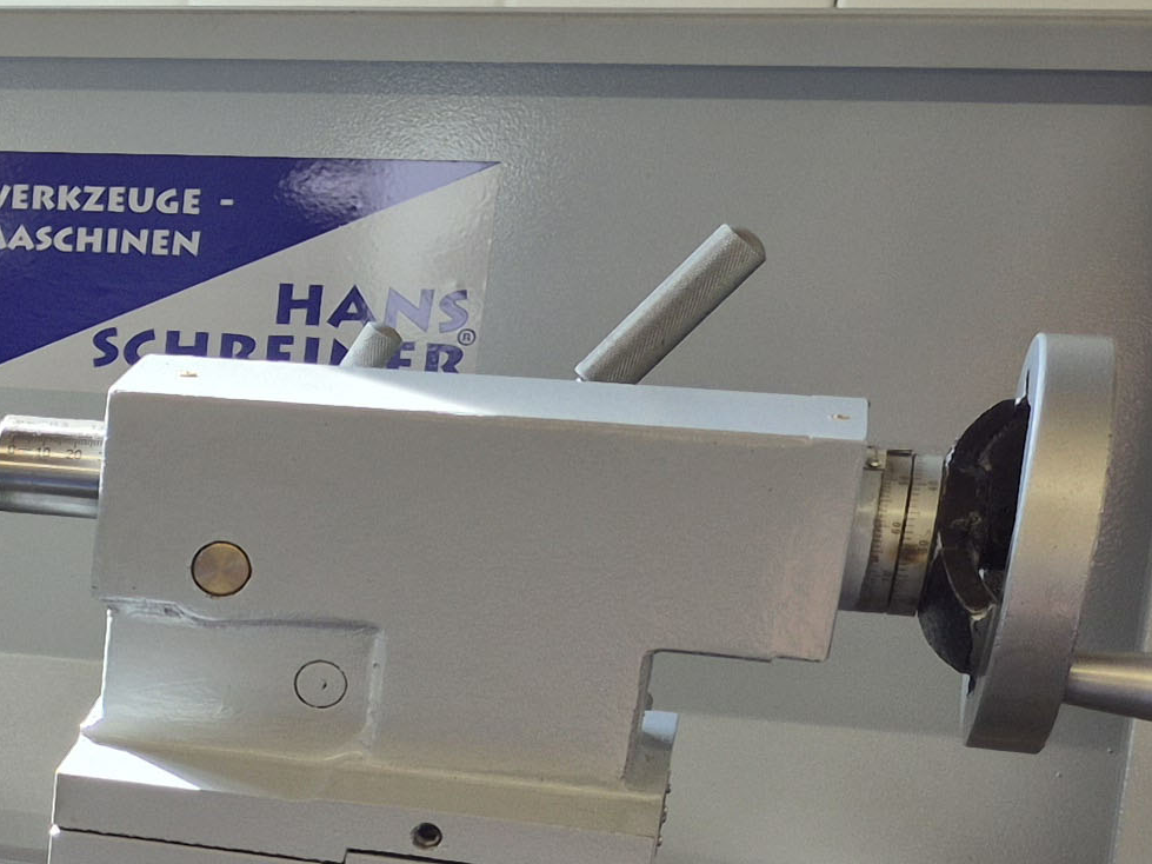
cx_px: -852
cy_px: 869
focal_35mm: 94
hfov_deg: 17.4
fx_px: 3128
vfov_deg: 15.4
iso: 32
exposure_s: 1/100
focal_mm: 5.4
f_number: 1.8
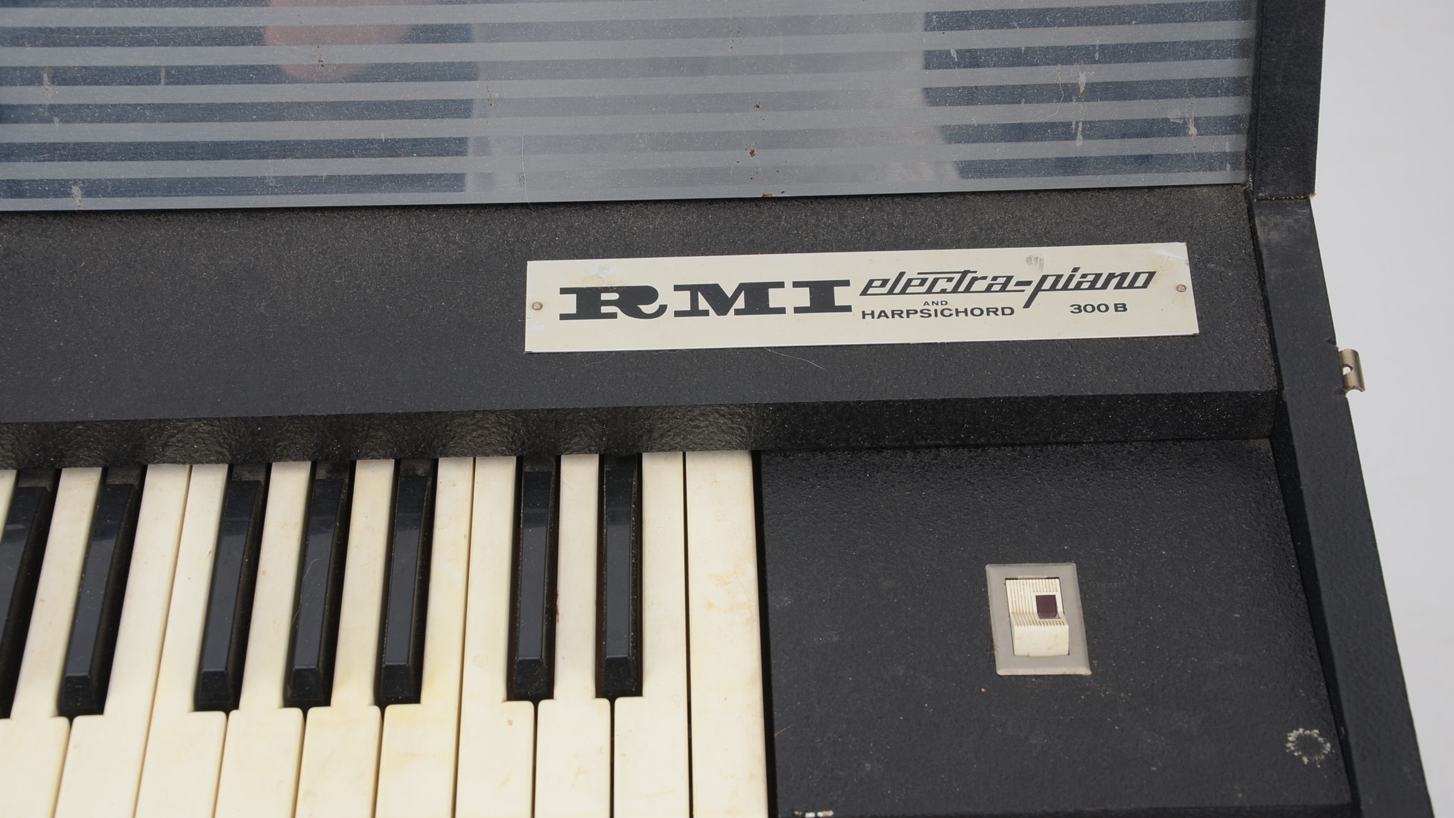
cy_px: 432
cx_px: 720
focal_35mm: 72
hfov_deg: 29.5
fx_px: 2758
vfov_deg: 16.9
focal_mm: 45
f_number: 7.1
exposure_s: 1/60
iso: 200
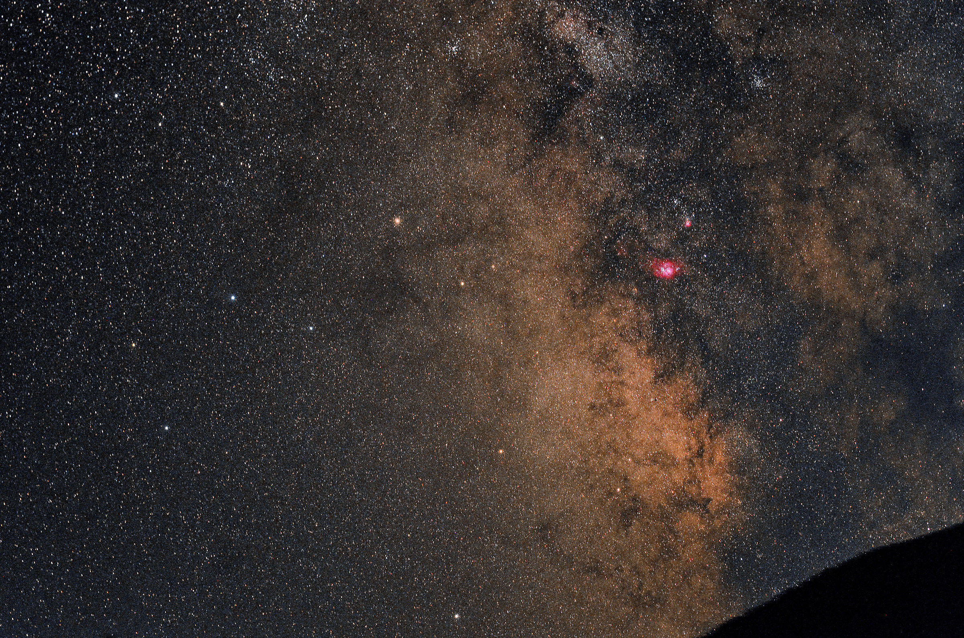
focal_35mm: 52
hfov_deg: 37.9
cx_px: 482
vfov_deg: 25.6
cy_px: 319
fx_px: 1403
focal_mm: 35
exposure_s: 82
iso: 1600
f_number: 8
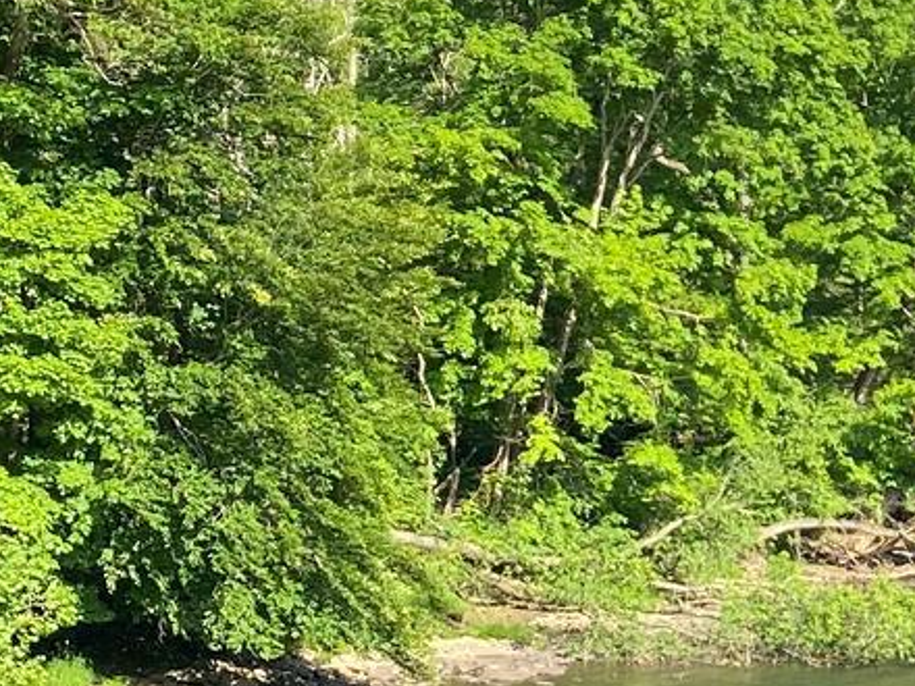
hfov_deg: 14.7
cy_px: 568
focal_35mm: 121
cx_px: 1510
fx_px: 3198
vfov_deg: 12.2
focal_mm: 4.25
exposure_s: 1/1193
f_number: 1.8
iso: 32
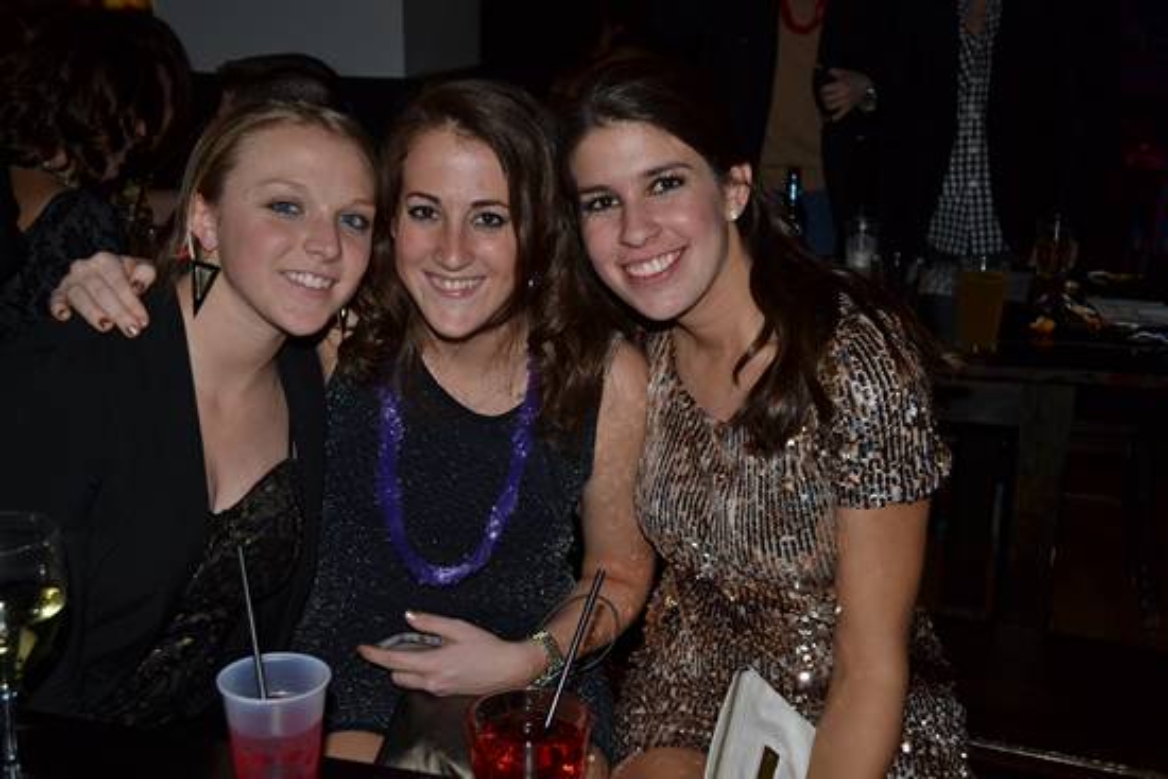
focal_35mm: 42
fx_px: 1363
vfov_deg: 31.9
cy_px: 390
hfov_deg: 46.4
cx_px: 584
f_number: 4.5
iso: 200
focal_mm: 28
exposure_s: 1/4
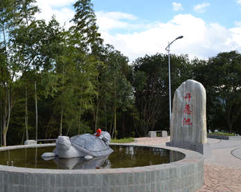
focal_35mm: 44
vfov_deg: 34.1
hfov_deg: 42.0
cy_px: 99
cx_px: 107
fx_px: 314
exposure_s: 1/200
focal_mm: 22
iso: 100
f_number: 5.6
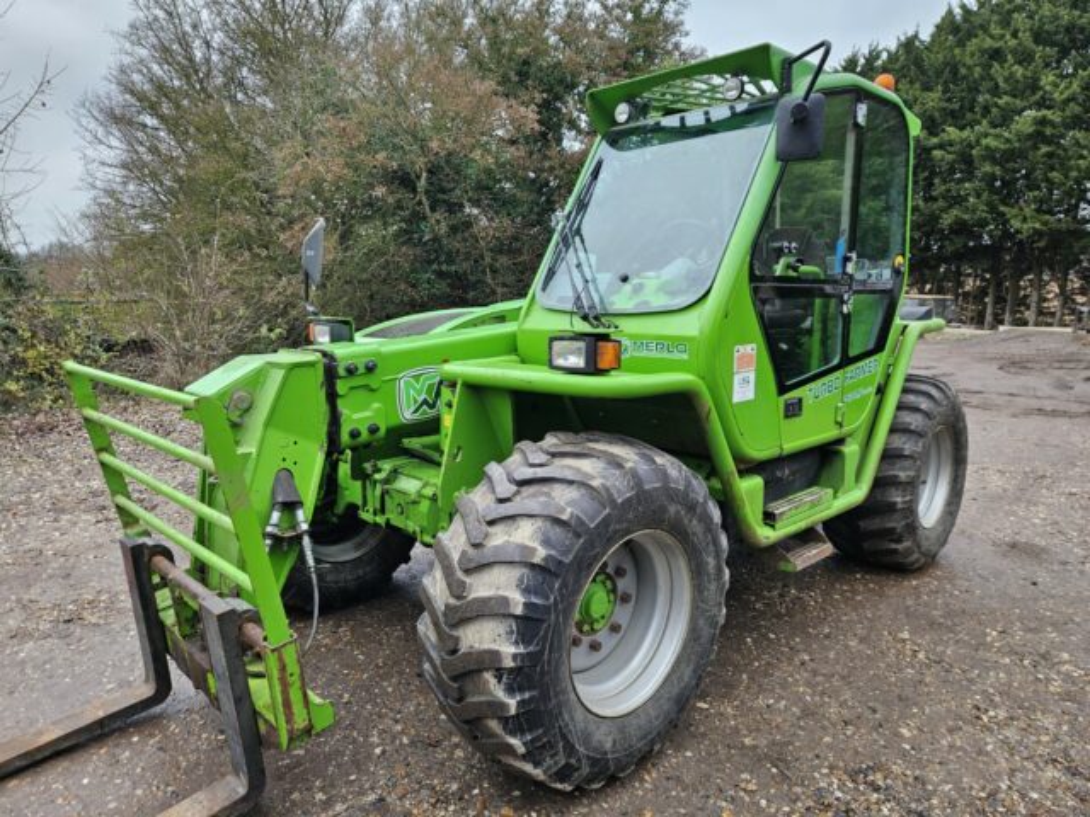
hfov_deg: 73.9
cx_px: 545
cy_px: 408
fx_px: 724
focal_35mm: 23
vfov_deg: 58.9
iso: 100
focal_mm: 5.4
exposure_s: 1/100
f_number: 1.8
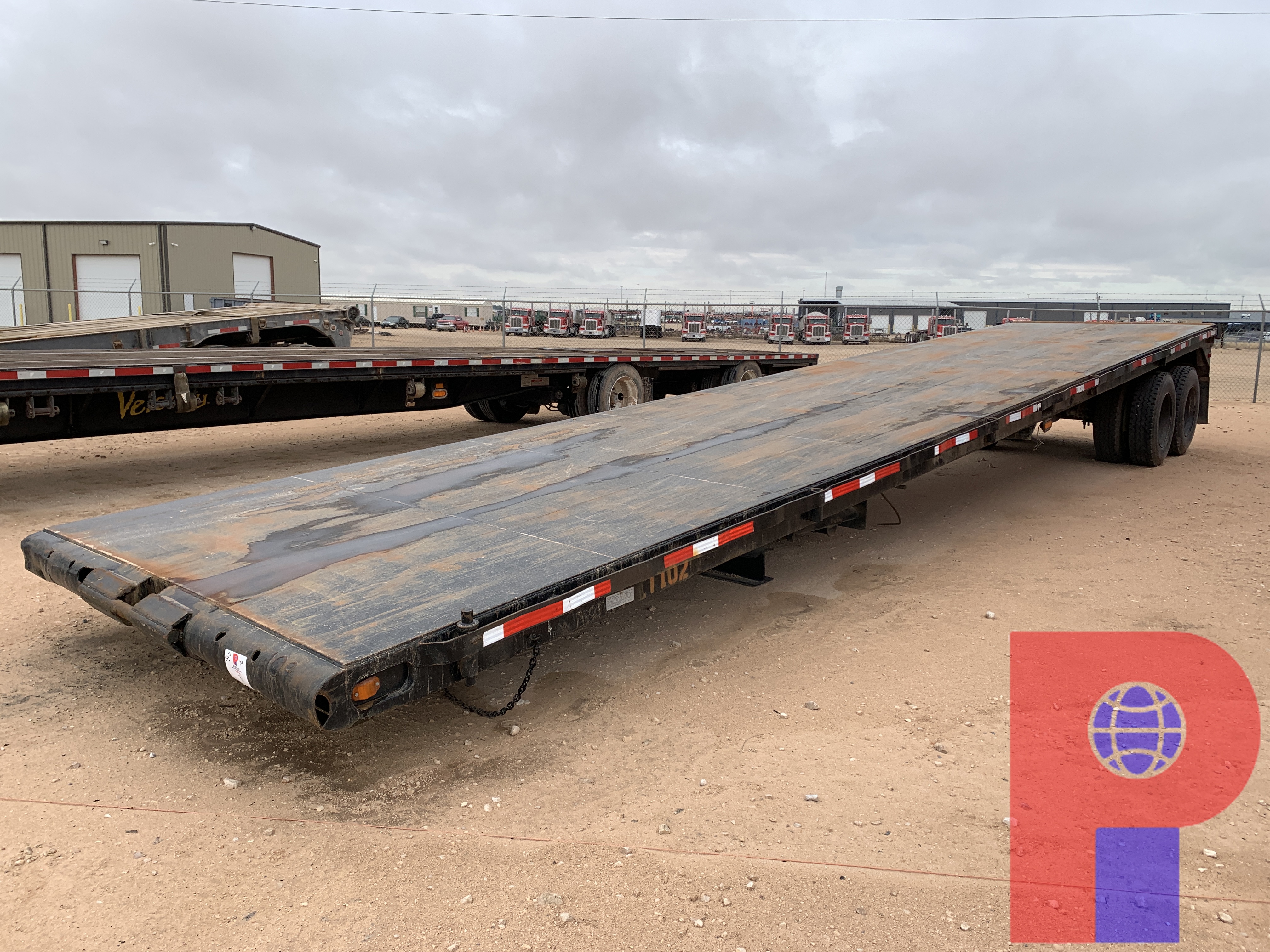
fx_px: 954
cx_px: 635
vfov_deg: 53.1
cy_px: 476
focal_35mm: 26
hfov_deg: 67.3
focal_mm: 4.25
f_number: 1.8
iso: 25
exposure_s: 1/1205
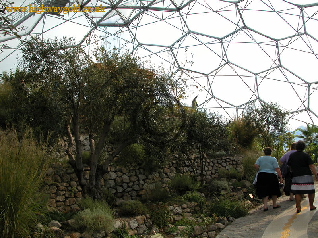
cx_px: 159
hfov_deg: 52.6
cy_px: 119
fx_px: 322
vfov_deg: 40.7
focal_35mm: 35
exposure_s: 1/292
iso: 100
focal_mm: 8.9
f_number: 6.3
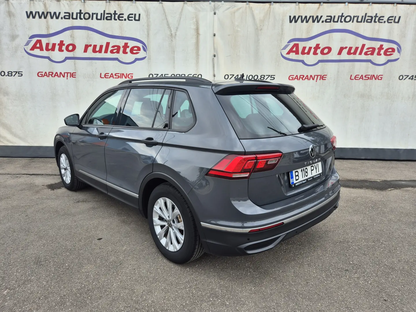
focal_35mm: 23
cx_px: 208
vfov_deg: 58.9
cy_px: 156
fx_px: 276
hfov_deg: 73.9
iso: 25
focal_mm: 5.4
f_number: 1.8
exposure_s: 1/248
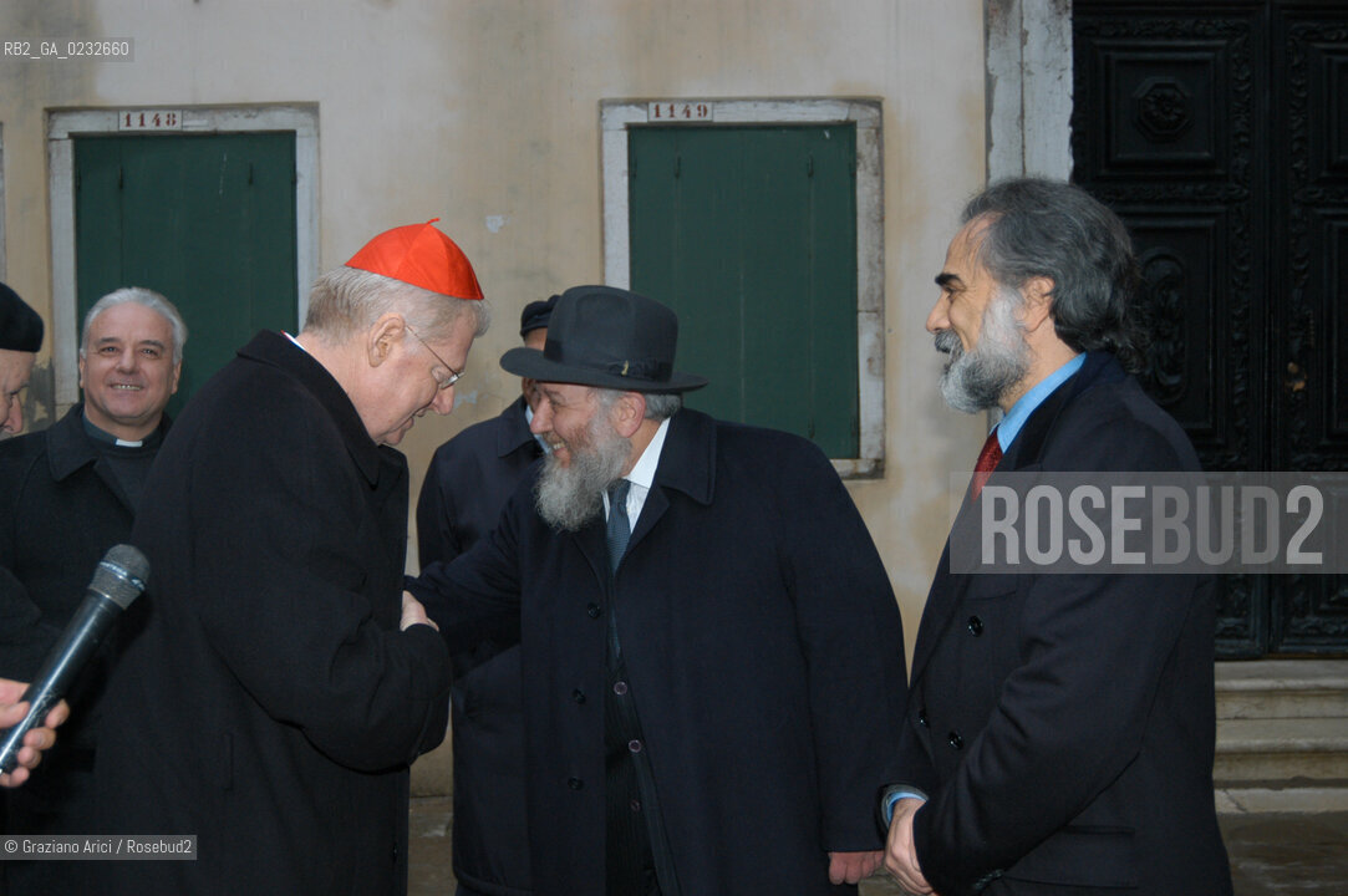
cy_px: 448
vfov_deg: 31.8
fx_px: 1571
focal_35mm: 42
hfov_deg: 46.4
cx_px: 674
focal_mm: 28
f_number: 4.5
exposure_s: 1/100
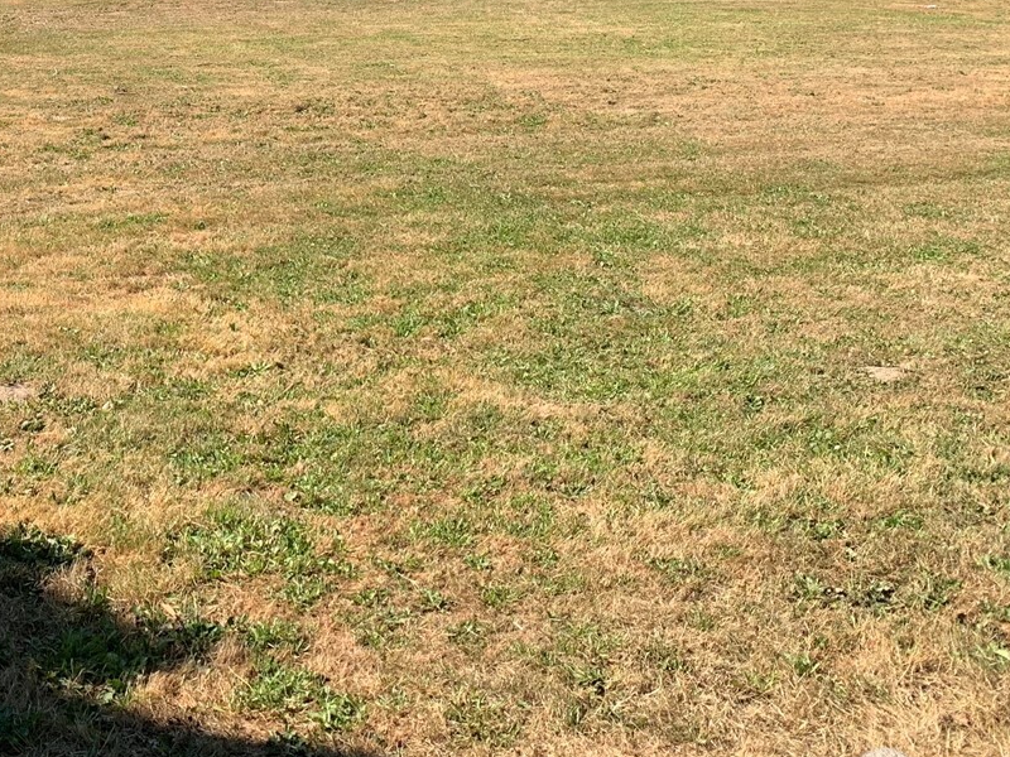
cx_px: 168
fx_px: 1517
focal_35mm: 52
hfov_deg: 35.3
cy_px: 76
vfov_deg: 27.1
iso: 25
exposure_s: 1/1205
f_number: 1.8
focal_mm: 4.25
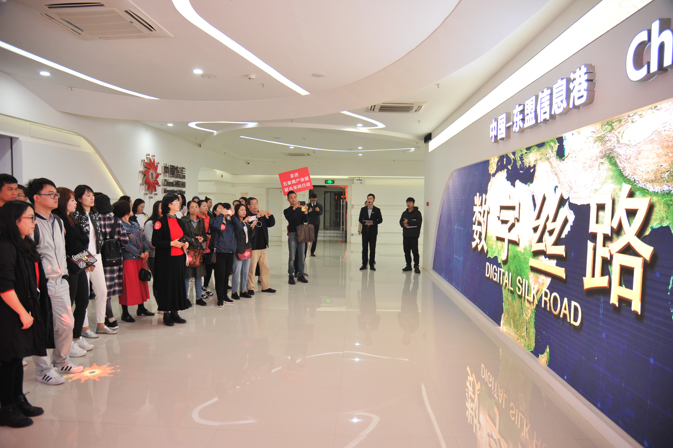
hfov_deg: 73.8
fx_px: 448
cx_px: 336
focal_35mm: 24
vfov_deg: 53.1
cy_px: 224
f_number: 4
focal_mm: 24
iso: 2000
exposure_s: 1/100
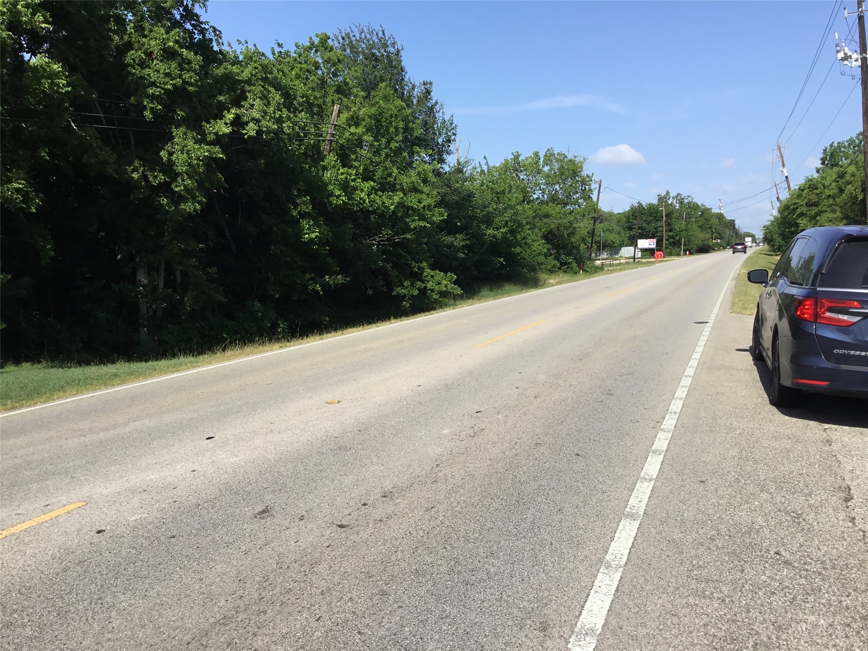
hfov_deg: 58.4
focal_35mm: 31
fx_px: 777
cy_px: 326
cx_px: 434
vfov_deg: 45.4
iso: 25
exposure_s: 1/1274
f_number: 2.4
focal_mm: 3.3
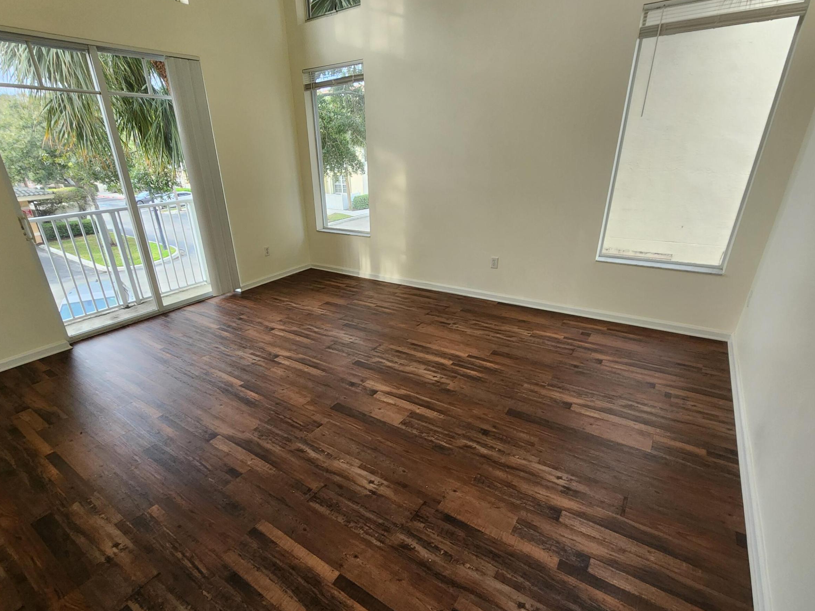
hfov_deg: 94.3
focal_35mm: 16
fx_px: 377
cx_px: 375
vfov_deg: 77.9
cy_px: 335
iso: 320
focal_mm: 2.2
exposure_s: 1/60
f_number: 2.2
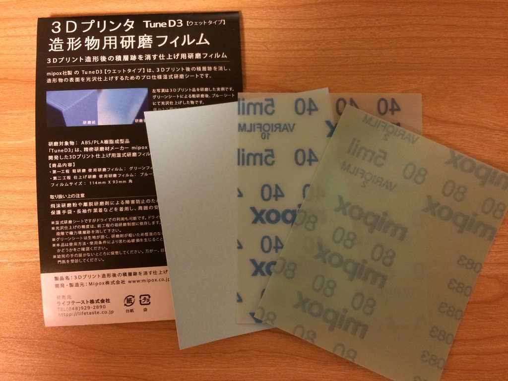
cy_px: 190
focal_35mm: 29
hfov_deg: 61.7
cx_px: 254
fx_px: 426
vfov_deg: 48.2
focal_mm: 4.15
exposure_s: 1/17
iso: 320
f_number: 2.2
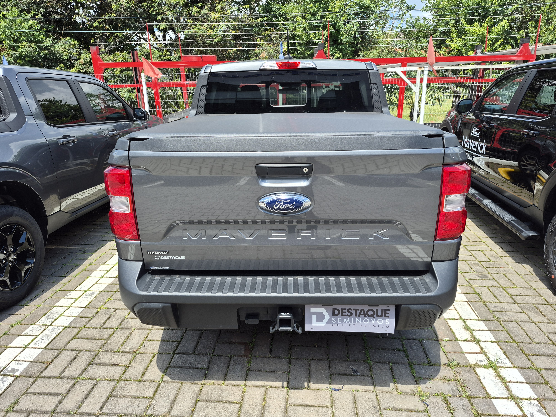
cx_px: 278
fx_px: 369
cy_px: 208
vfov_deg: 58.9
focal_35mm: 23
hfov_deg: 73.9
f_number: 1.8
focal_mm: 5.4
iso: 25
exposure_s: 1/780
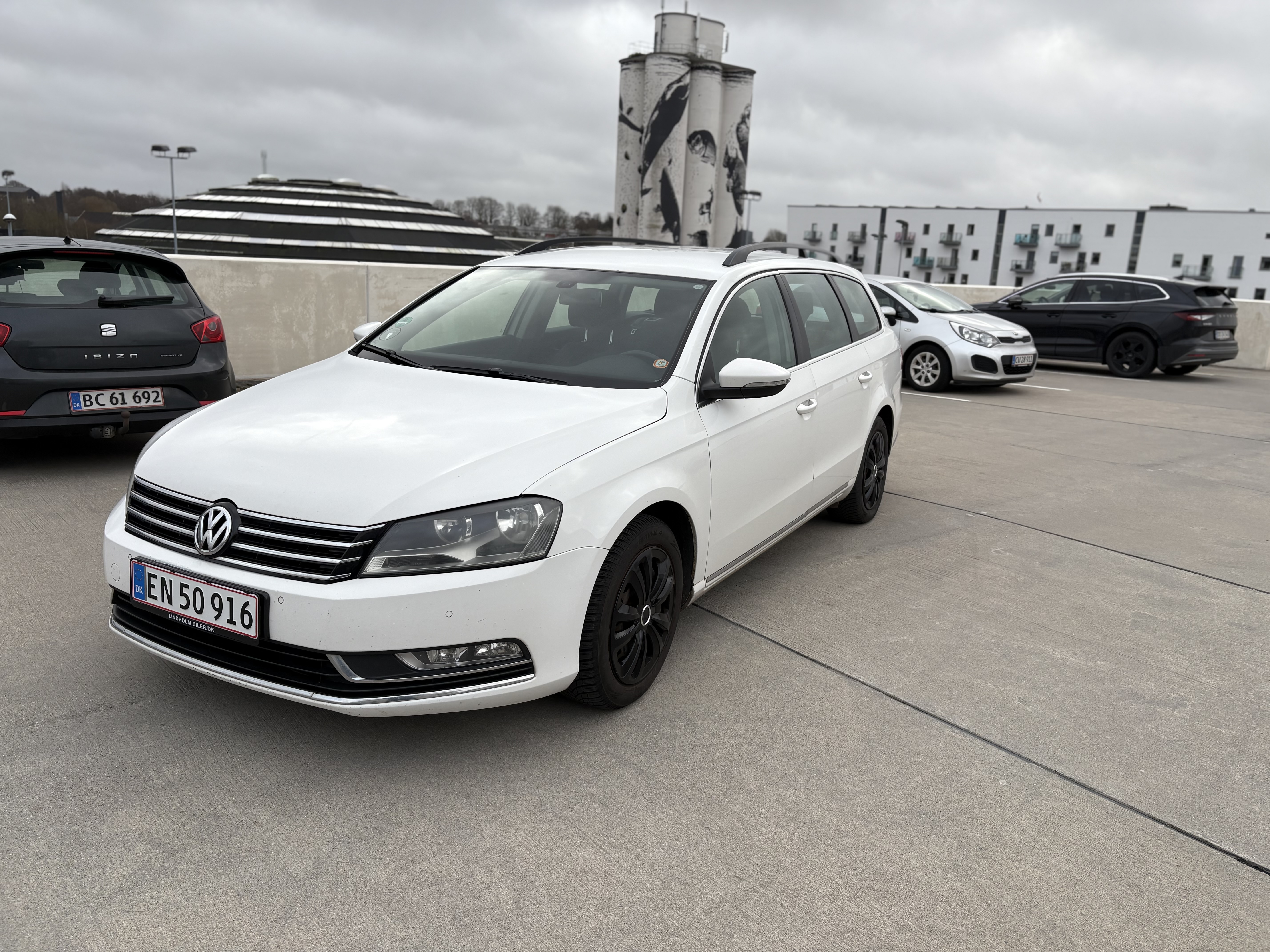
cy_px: 476
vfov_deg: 53.1
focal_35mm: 26
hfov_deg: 67.3
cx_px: 635
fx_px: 954
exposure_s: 1/412
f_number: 1.6
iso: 50
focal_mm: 5.96
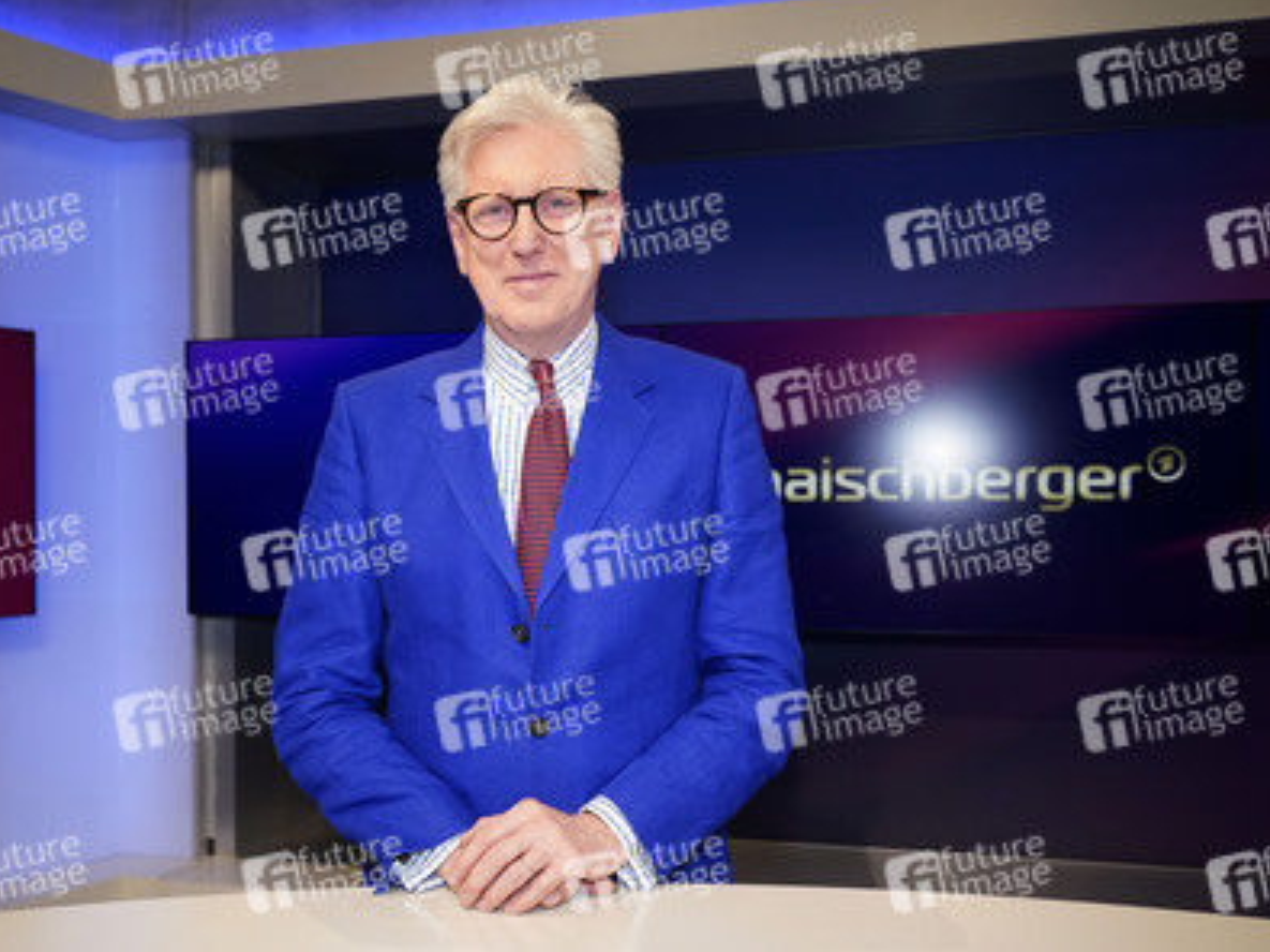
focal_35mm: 34
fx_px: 1247
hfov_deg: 53.8
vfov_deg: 41.8
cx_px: 561
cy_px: 473
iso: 2000
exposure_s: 1/160
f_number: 5
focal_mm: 31
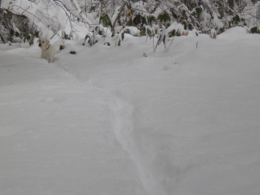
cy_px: 51
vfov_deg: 8.9
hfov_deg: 11.8
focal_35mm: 167
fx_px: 1256
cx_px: 68
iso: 100
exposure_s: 1/400
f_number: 5.9
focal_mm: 18.9
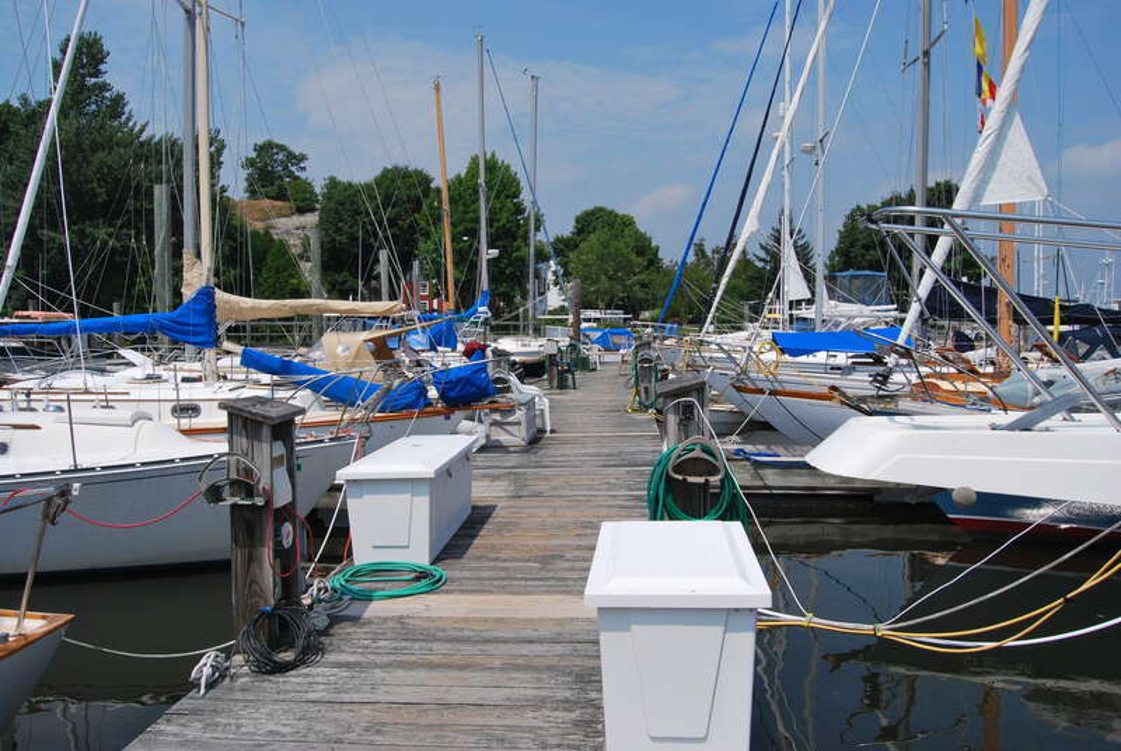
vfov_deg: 48.1
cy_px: 376
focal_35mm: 27
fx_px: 842
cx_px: 560
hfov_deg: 67.3
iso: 200
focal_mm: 18
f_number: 11
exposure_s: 1/500
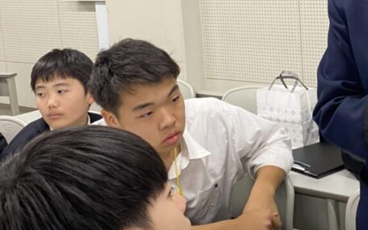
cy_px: 55
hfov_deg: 31.3
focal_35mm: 62
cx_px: 336
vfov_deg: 20.8
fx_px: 622
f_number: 1.8
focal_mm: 4.25
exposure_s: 1/60
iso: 125
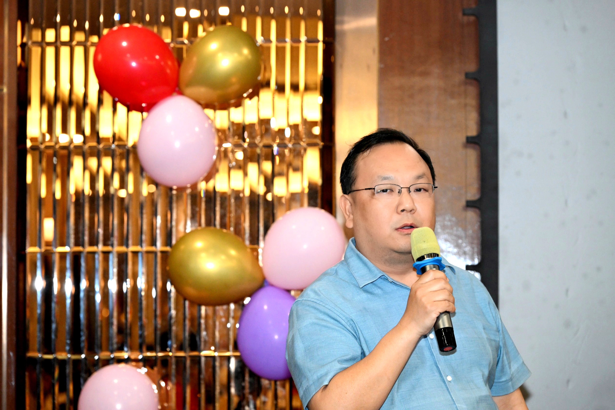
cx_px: 308
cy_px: 205
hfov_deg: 17.1
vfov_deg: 11.4
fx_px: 2050
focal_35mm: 120
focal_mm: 120
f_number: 5.6
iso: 3200
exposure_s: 1/125
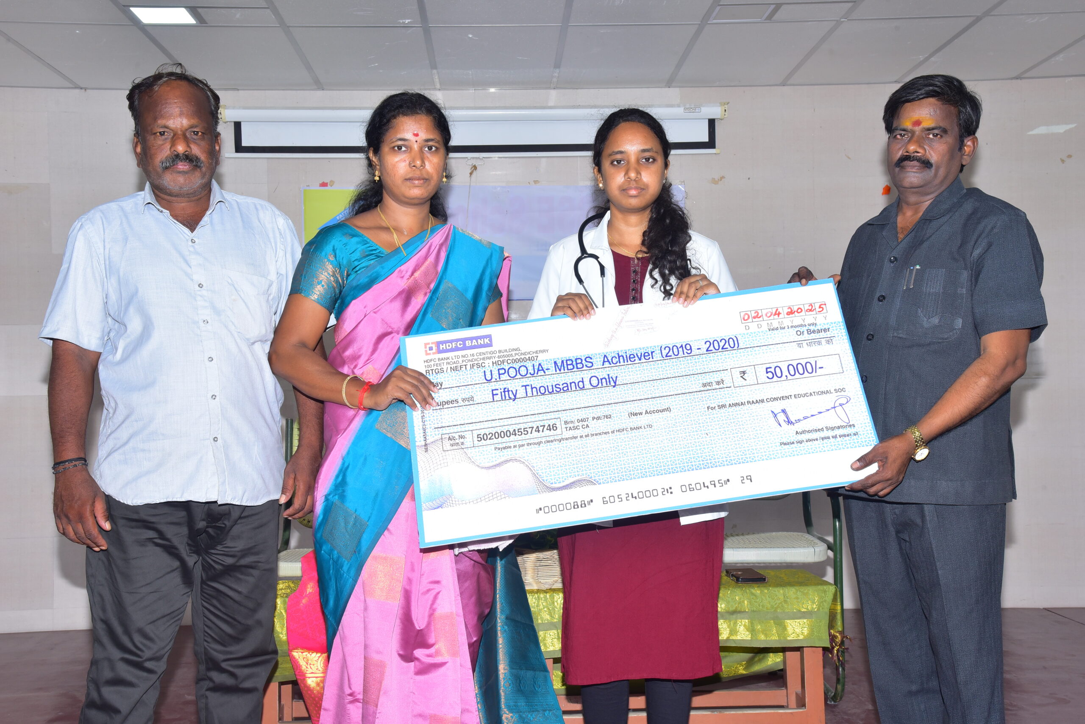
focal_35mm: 44
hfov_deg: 44.5
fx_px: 1327
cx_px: 542
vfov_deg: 30.5
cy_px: 362
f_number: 11
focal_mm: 44
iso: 800
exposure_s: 1/125
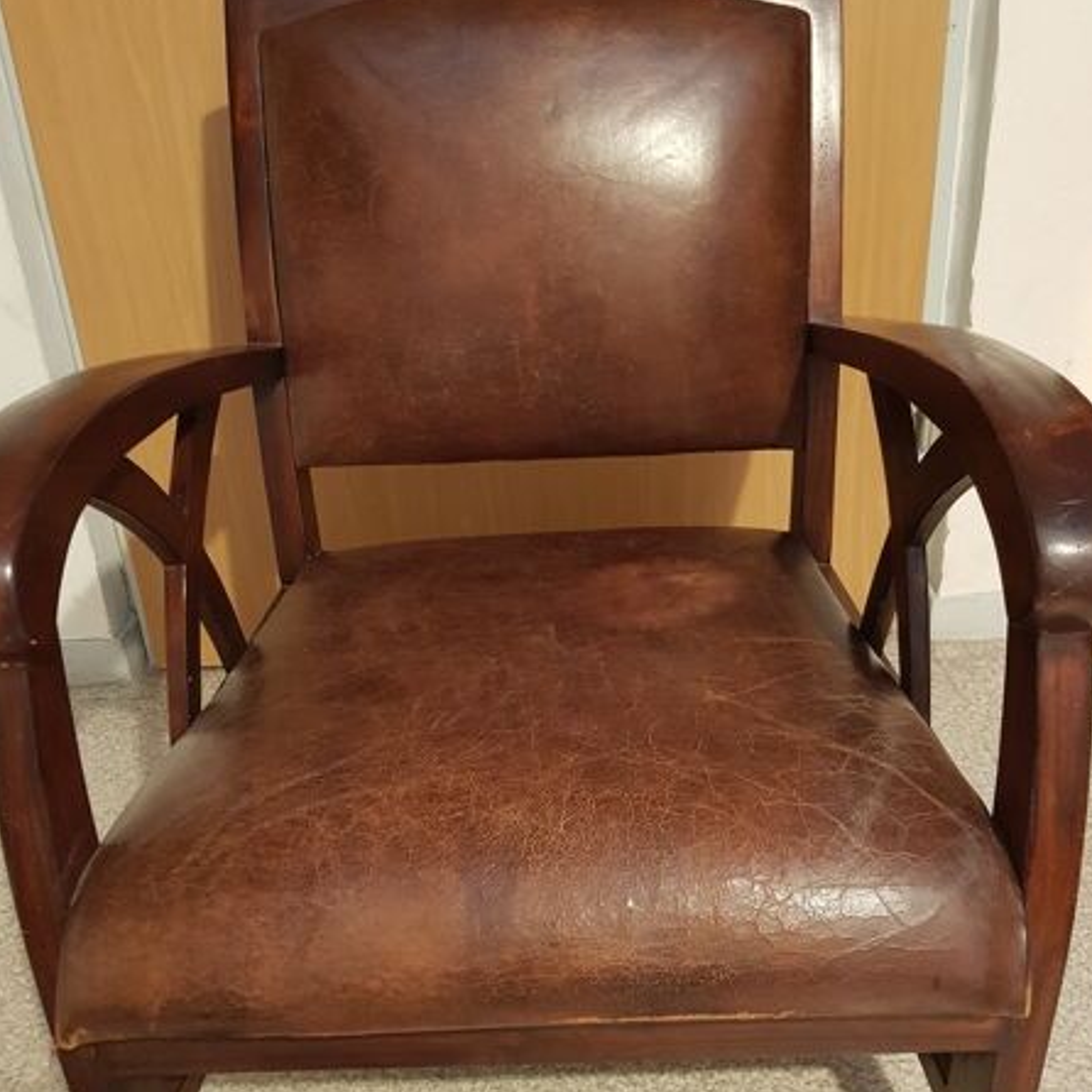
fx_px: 1178
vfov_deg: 49.5
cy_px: 651
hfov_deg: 49.7
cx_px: 539
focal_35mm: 33
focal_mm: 4.2
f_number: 1.7
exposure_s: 1/10
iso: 250
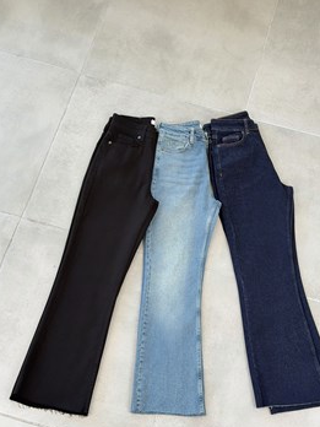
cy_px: 244
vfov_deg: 33.7
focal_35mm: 57
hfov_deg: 25.6
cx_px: 179
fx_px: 703
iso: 80
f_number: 1.78
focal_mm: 6.76
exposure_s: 1/121
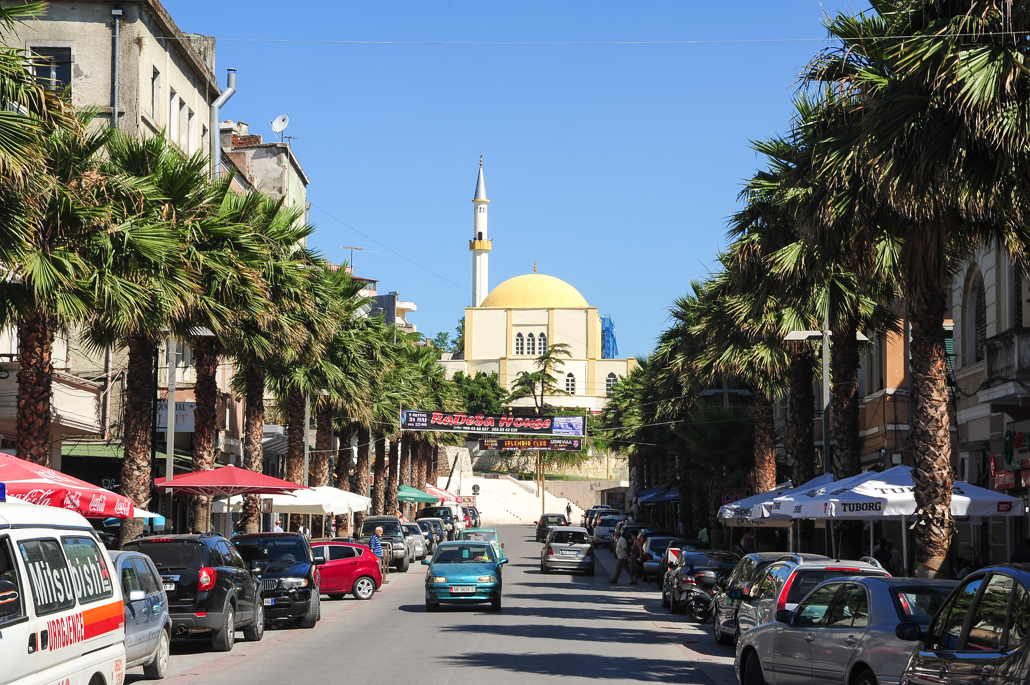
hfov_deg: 28.9
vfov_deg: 19.4
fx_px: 2001
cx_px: 515
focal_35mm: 70
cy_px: 342
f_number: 18
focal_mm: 70
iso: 200
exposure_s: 1/125
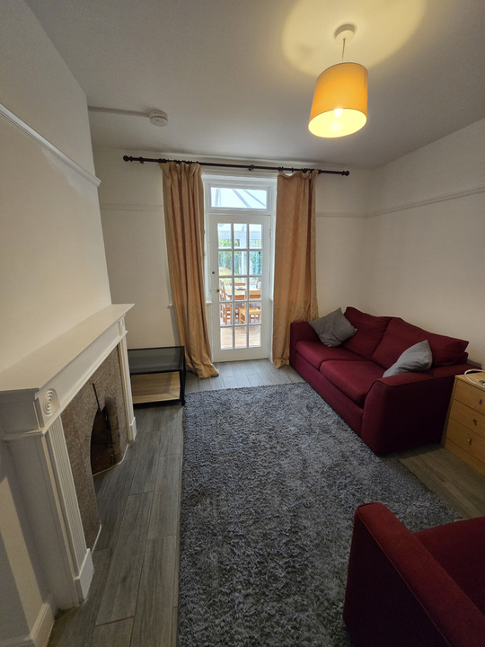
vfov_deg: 106.2
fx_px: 243
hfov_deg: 89.9
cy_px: 324
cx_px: 242
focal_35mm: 13
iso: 200
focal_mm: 1.7
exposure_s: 1/50
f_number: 2.2
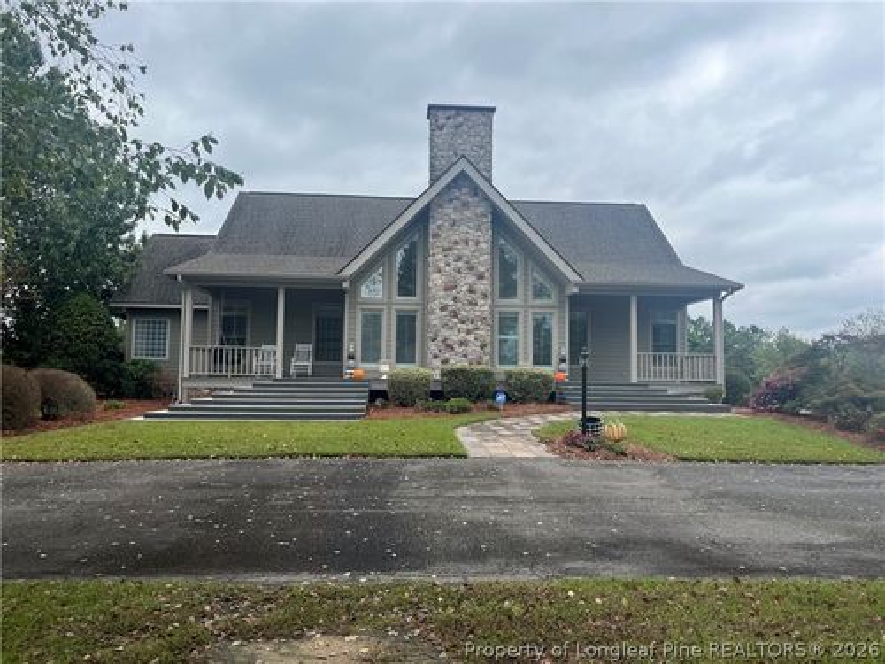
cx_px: 442
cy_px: 332
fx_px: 665
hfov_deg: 67.3
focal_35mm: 26
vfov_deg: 53.1
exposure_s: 1/1325
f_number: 1.6
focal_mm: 5.1
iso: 50
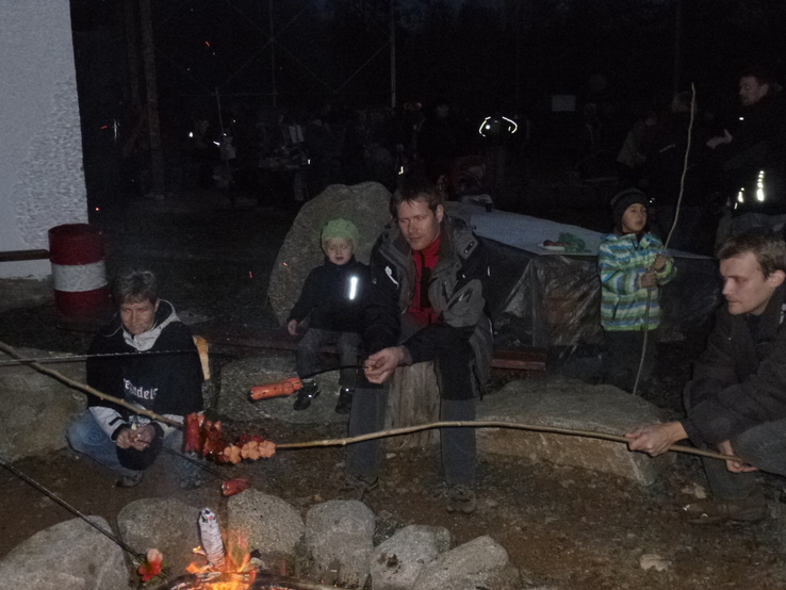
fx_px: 886
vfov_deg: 36.8
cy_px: 318
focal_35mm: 39
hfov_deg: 47.8
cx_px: 381
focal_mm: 6.5
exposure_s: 1/60
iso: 640
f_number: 3.6
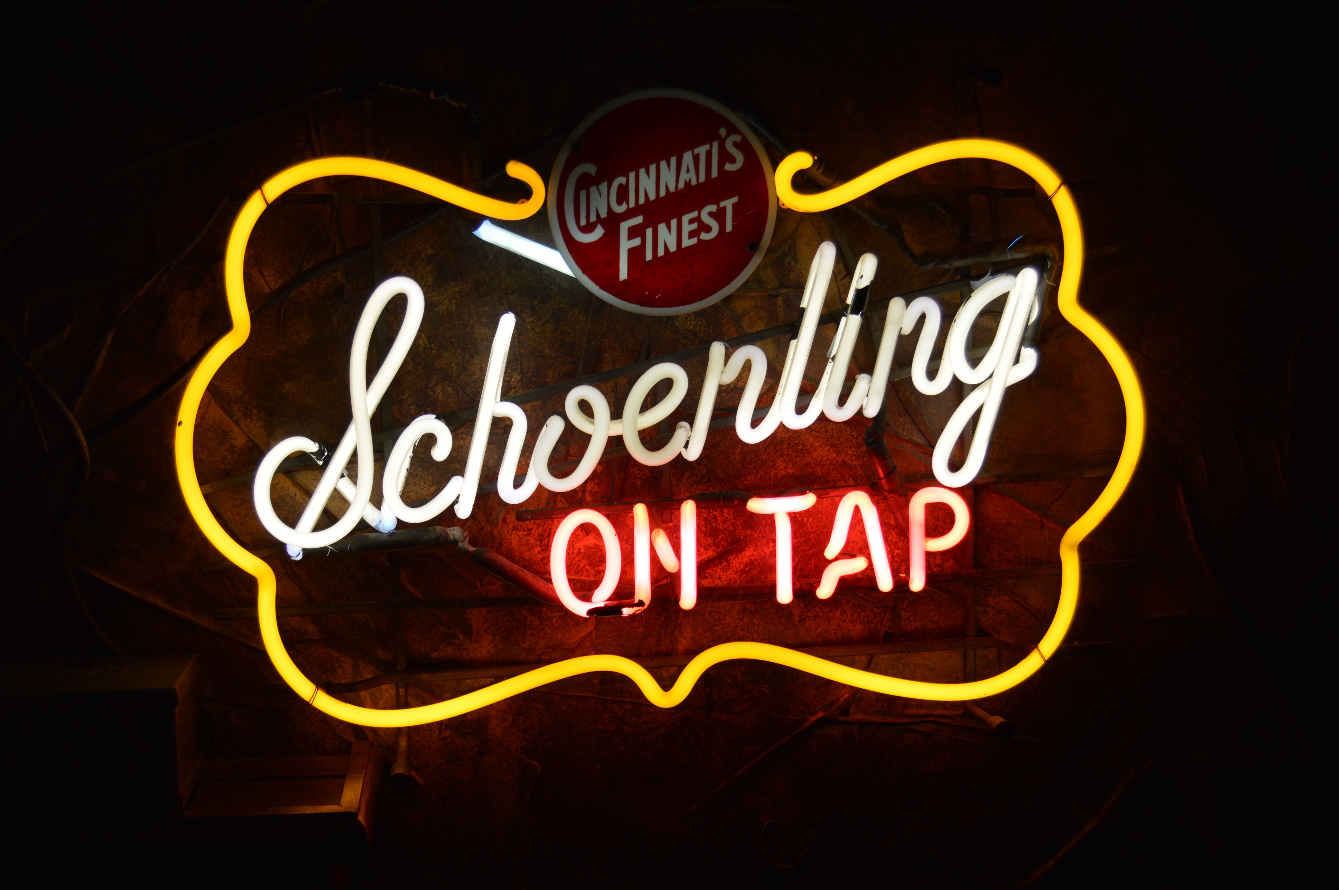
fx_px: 1951
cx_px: 670
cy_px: 445
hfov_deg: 37.9
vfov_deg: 25.7
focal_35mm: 52
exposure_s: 1/100
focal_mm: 35
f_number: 5
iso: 400
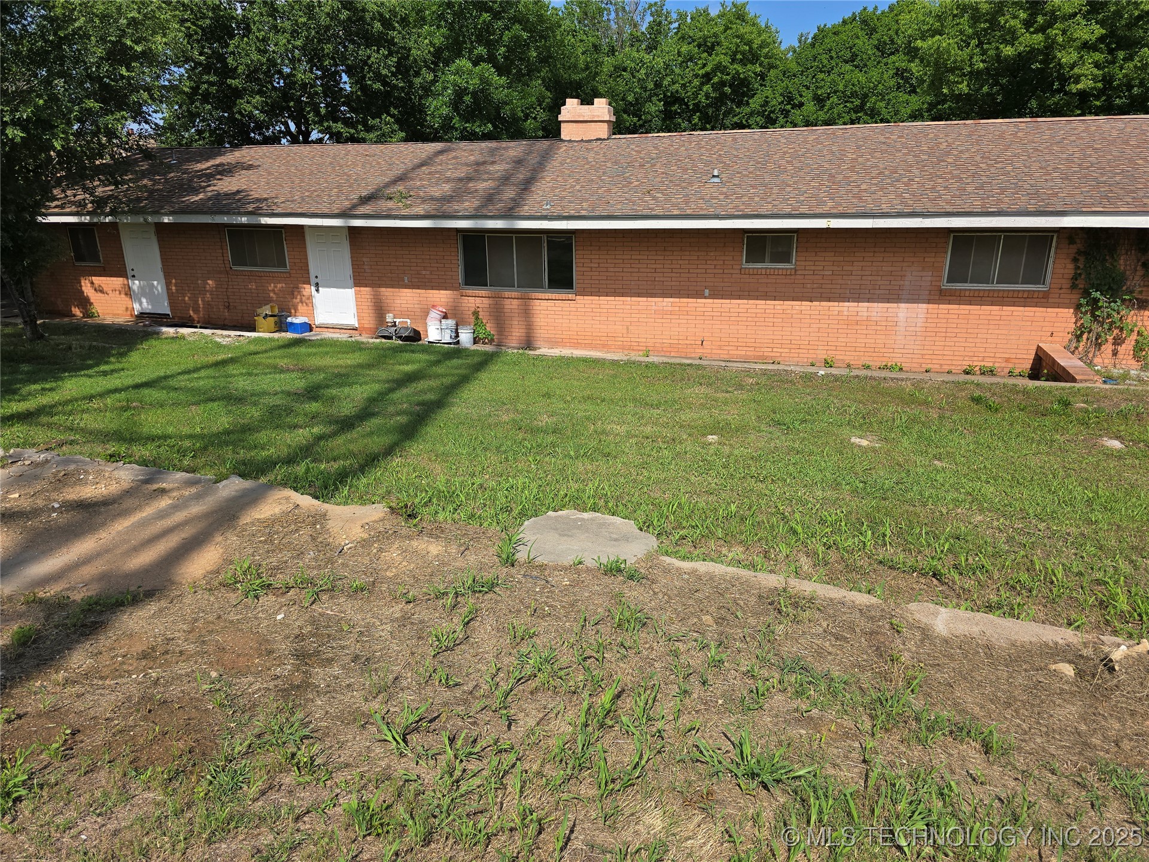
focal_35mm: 23
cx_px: 574
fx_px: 763
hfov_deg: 73.9
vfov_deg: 58.9
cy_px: 431
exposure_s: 1/992
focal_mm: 6.3
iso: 12
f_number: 1.7
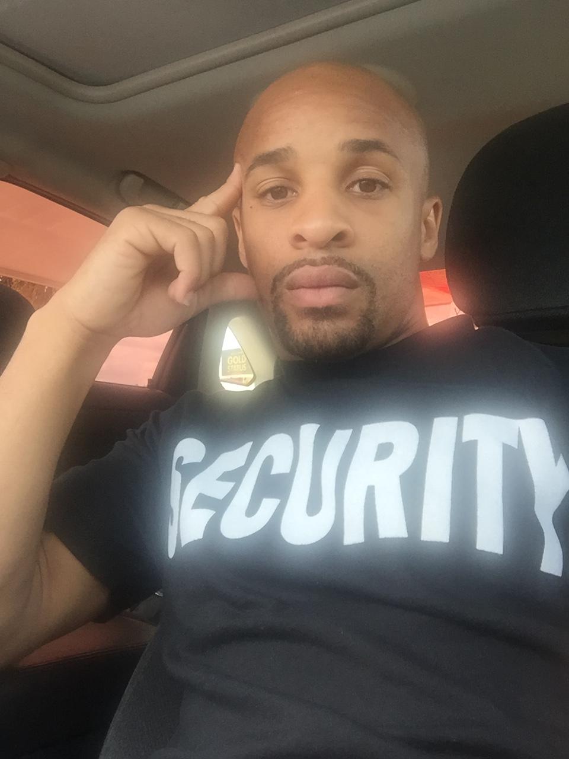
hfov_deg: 45.4
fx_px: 679
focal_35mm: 31
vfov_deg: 58.4
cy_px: 380
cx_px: 284
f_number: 2.2
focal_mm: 2.65
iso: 50
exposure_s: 1/60
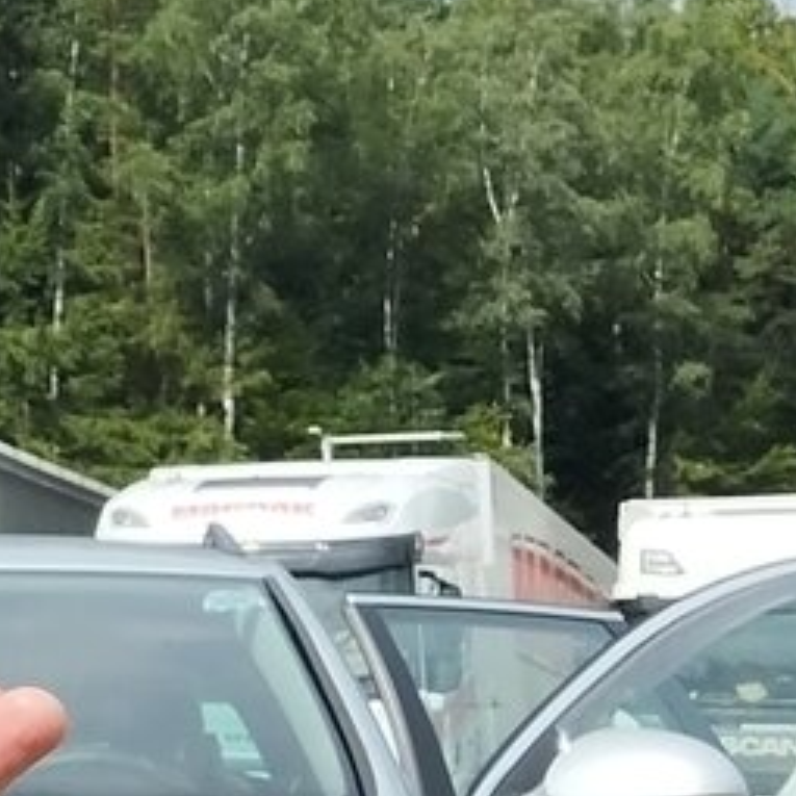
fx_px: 2602
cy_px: 356
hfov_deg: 15.1
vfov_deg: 17.4
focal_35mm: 100
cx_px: -640
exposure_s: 1/2605
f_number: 2.45
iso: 100
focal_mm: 3.25
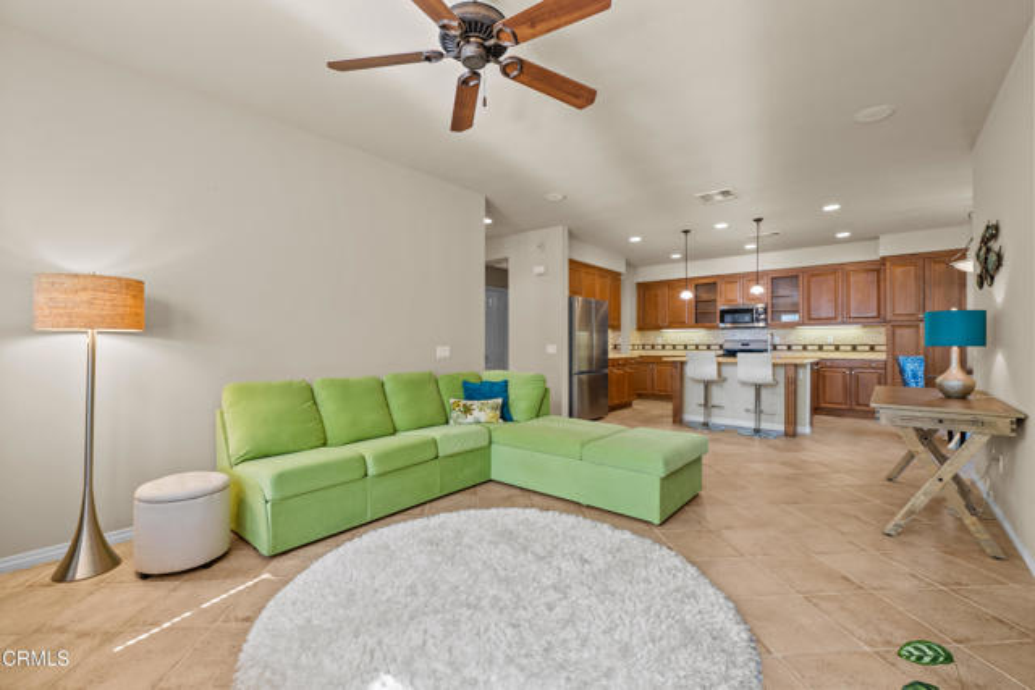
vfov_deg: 77.4
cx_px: 518
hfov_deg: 100.4
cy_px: 345
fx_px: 431
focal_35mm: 15
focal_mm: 15
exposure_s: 1/1.25
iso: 250
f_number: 9
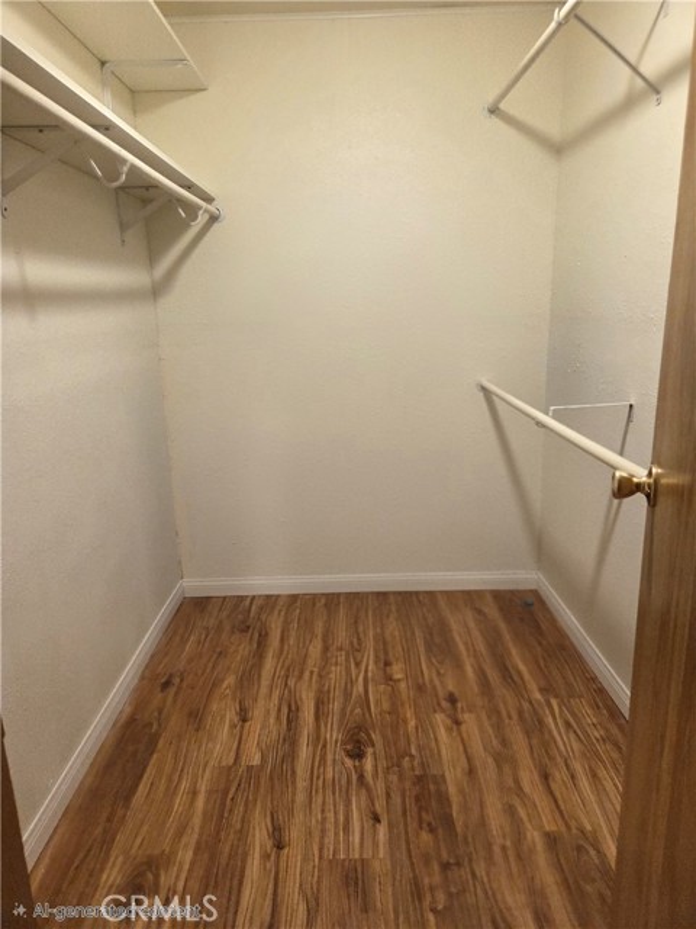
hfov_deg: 58.9
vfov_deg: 73.9
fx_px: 617
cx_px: 348
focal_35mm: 23
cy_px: 464
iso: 500
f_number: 1.8
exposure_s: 1/120
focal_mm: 5.4
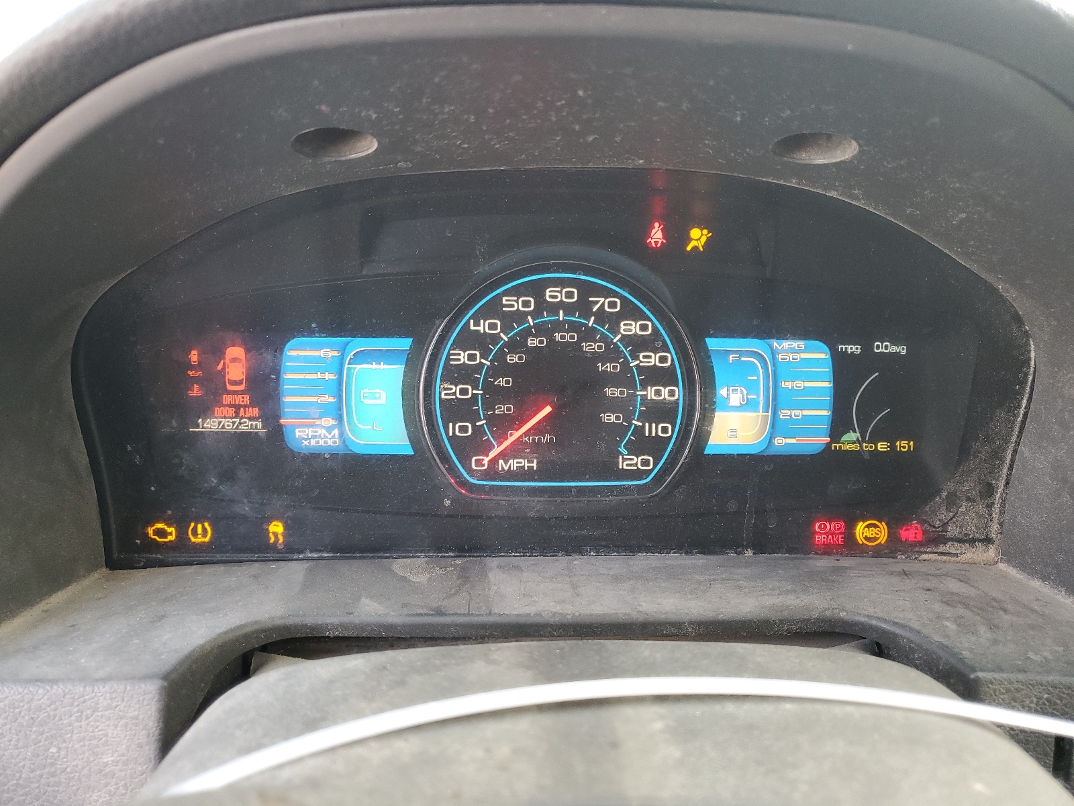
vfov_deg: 53.1
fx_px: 807
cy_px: 403
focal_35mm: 26
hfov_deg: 67.3
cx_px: 537
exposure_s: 1/60.2
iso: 101
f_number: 1.5
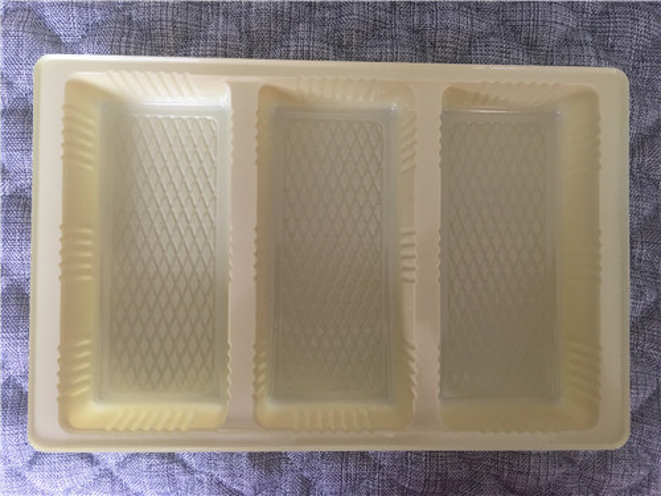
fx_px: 554
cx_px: 330
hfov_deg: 61.7
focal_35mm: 29
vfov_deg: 48.2
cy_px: 248
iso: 64
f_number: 2.2
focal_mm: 4.15
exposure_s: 1/33
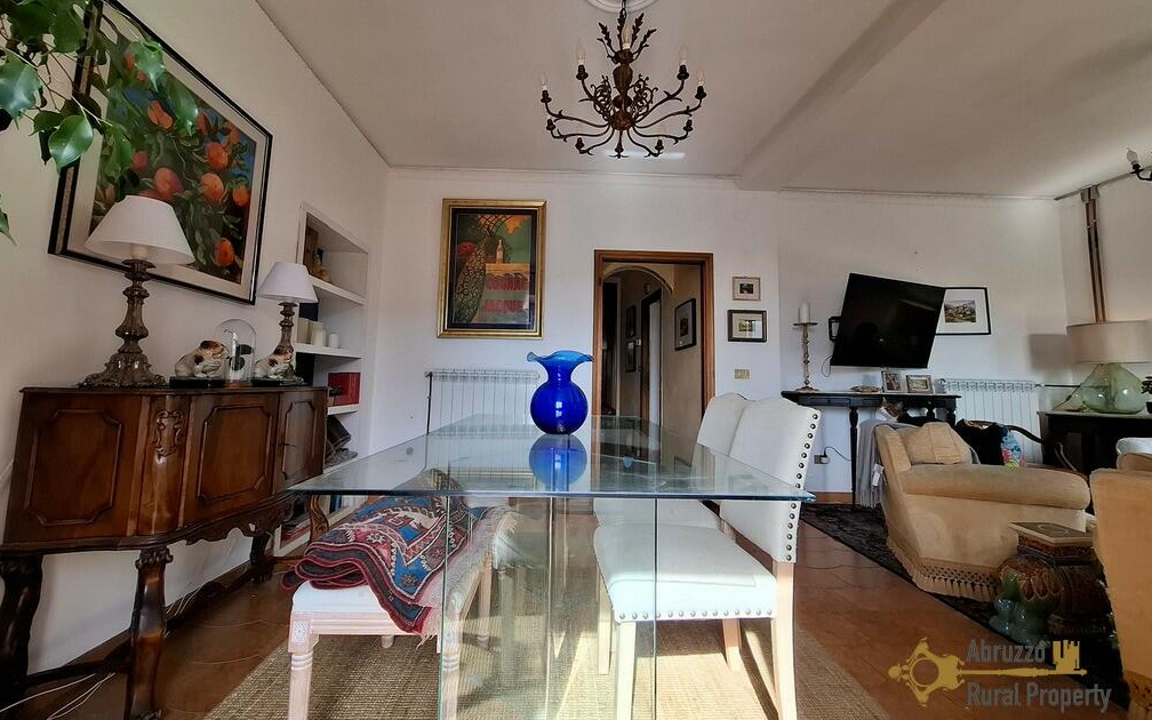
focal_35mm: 14
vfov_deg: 78.6
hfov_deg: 105.3
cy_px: 345
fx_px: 440
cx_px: 569
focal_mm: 1.74
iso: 40
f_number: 2.2
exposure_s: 1/118
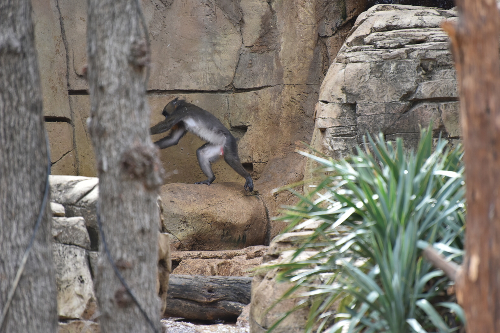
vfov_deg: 4.4
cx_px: 240
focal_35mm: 315
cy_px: 163
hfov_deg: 6.5
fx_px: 4375
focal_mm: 300
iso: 1100
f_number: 5.6
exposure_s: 1/640
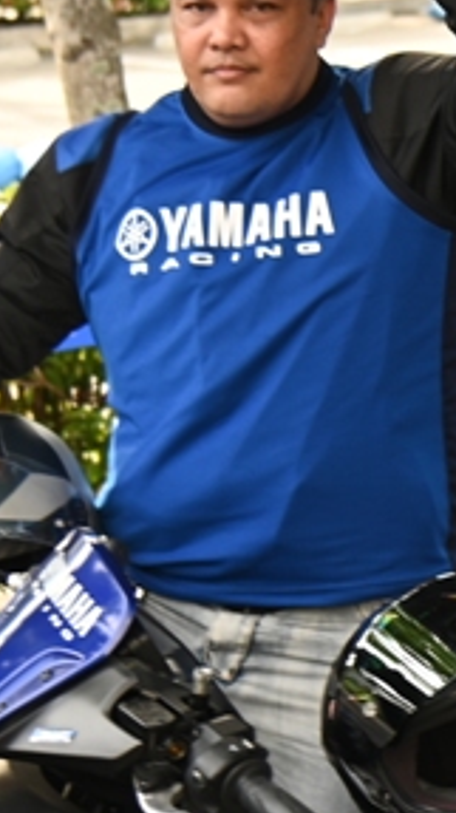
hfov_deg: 8.1
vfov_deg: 15.1
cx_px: 935
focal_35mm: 142
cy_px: 411
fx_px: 3059
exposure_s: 1/40
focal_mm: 38
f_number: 4
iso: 125
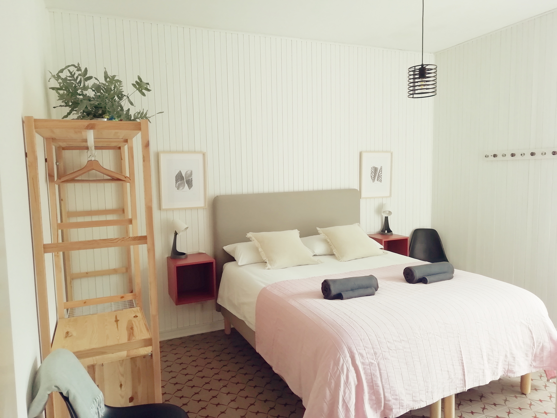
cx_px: 278
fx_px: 418
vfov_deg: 53.1
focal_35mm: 26
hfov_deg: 67.3
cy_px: 209
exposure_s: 1/50
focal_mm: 3.46
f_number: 2.2
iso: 80
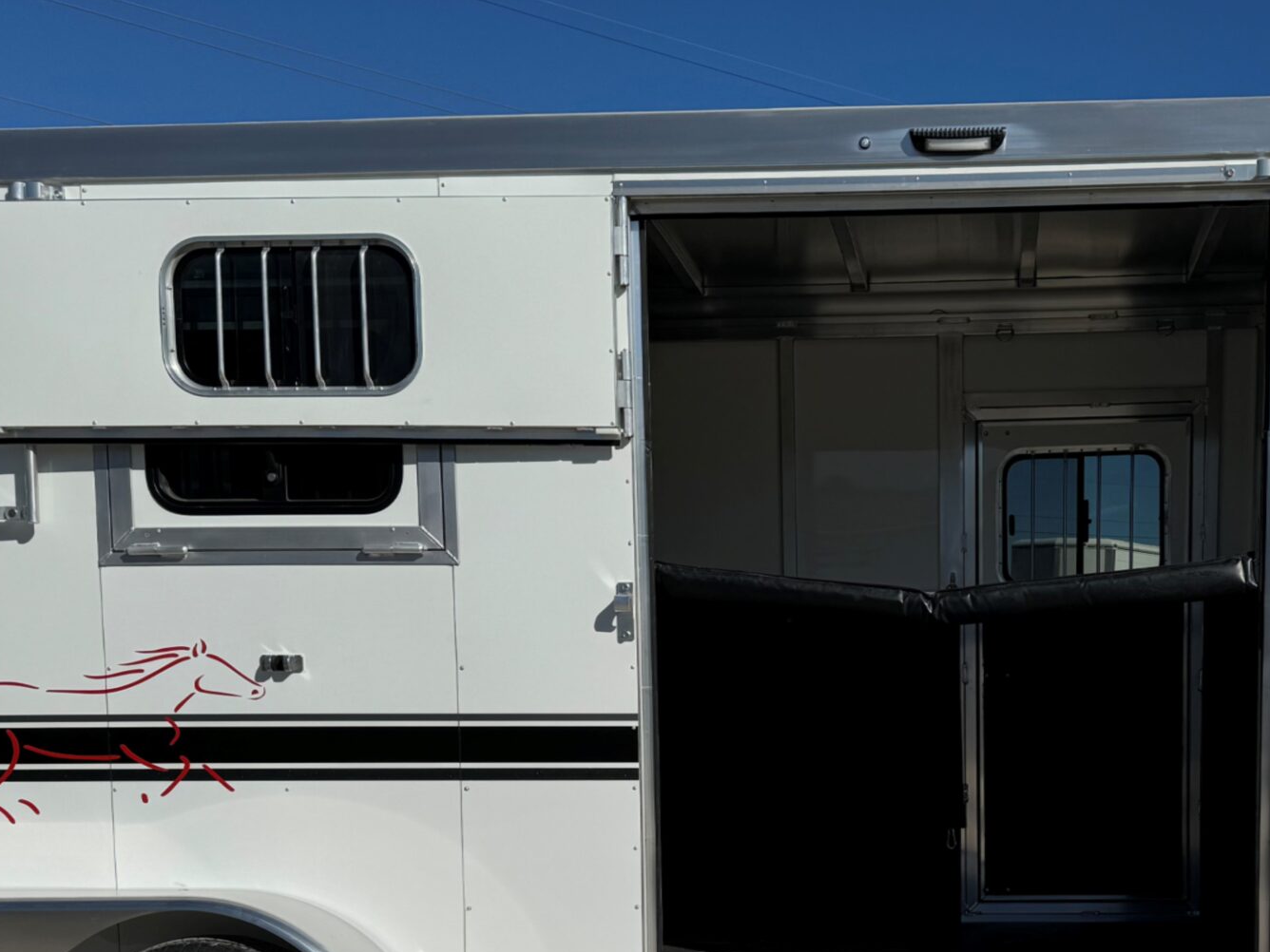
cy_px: 805
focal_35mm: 46
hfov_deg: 40.5
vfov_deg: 30.5
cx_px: 890
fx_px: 1688
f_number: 1.78
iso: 80
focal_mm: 6.76
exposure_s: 1/12346
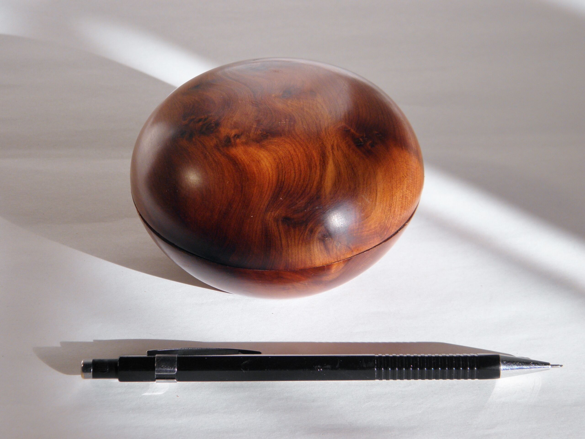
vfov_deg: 14.0
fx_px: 1791
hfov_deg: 18.5
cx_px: 292
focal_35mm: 106
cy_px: 220
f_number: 4.7
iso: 100
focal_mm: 19
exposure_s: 1/125
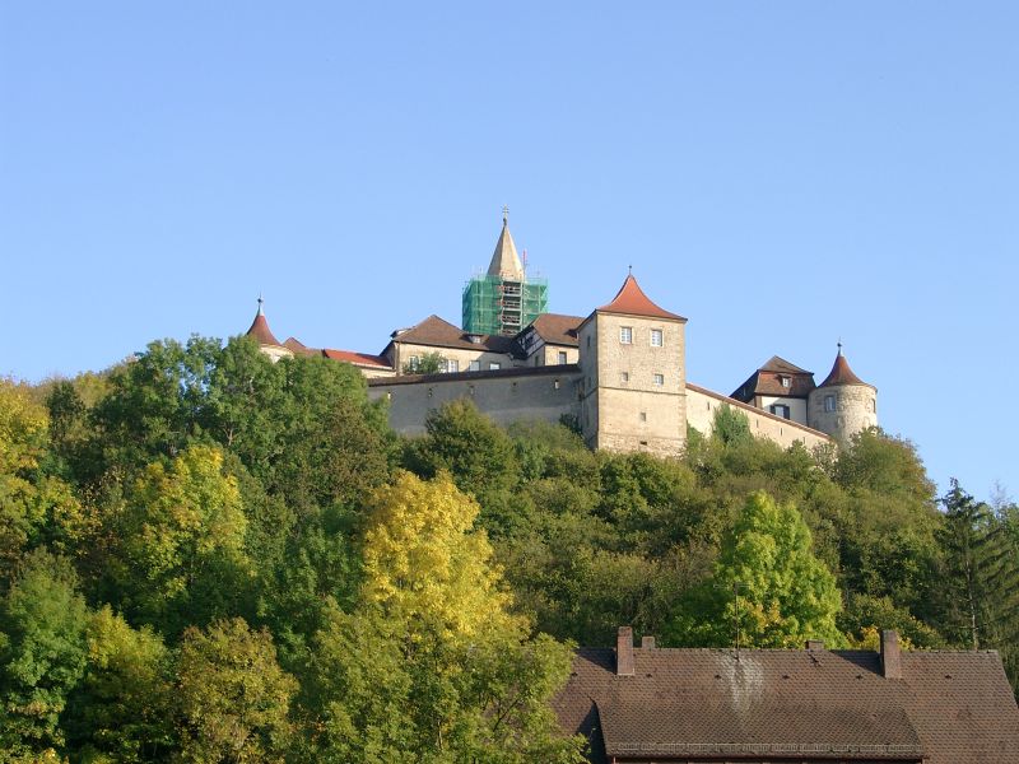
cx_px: 510
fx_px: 1884
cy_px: 382
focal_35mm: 64
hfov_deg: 30.3
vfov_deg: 22.9
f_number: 4
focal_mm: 13.35
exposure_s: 1/252
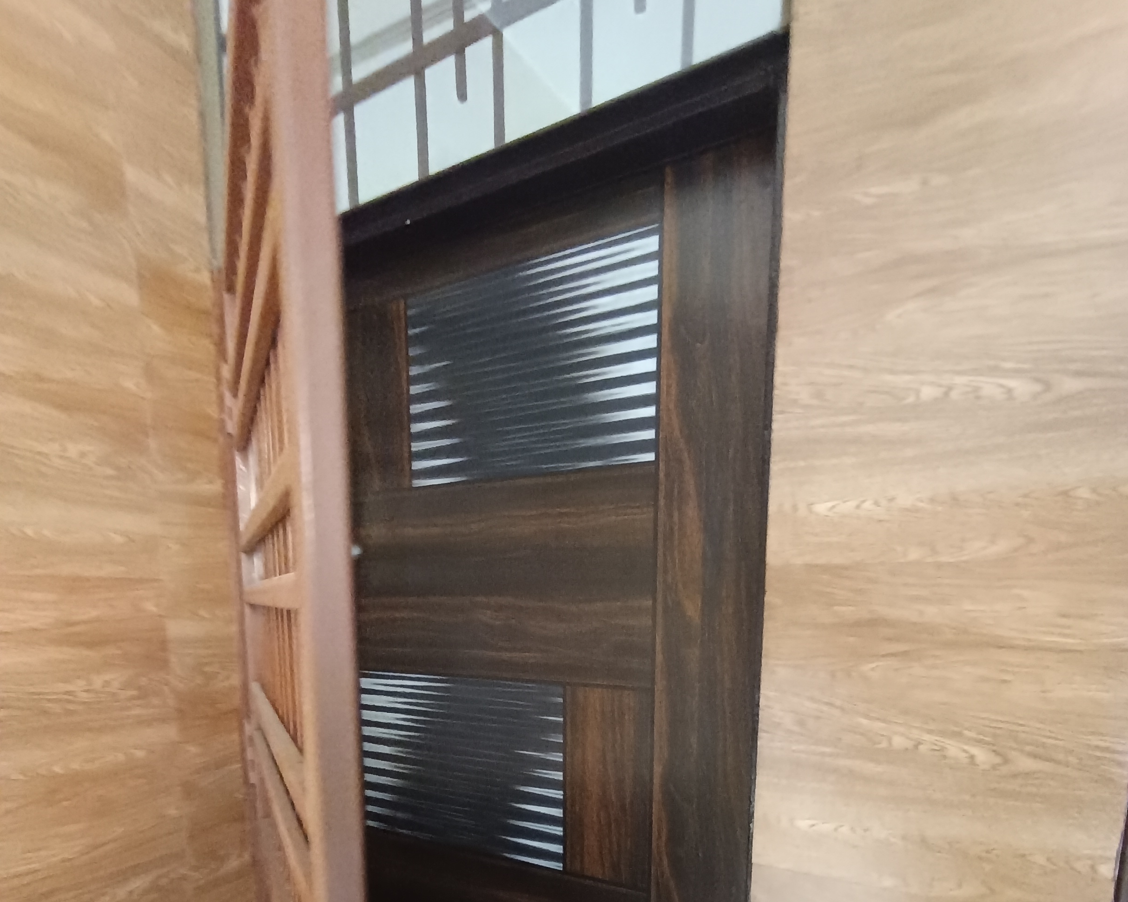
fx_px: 701
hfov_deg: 77.6
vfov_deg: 60.7
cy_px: 710
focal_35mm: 21
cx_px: 566
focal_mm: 1.65
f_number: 2.2
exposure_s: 1/14.3
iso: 1538
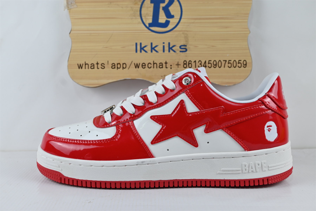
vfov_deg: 30.8
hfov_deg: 45.0
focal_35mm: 44
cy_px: 106
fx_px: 382
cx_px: 158
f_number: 5.6
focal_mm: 29
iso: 100
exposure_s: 1/40
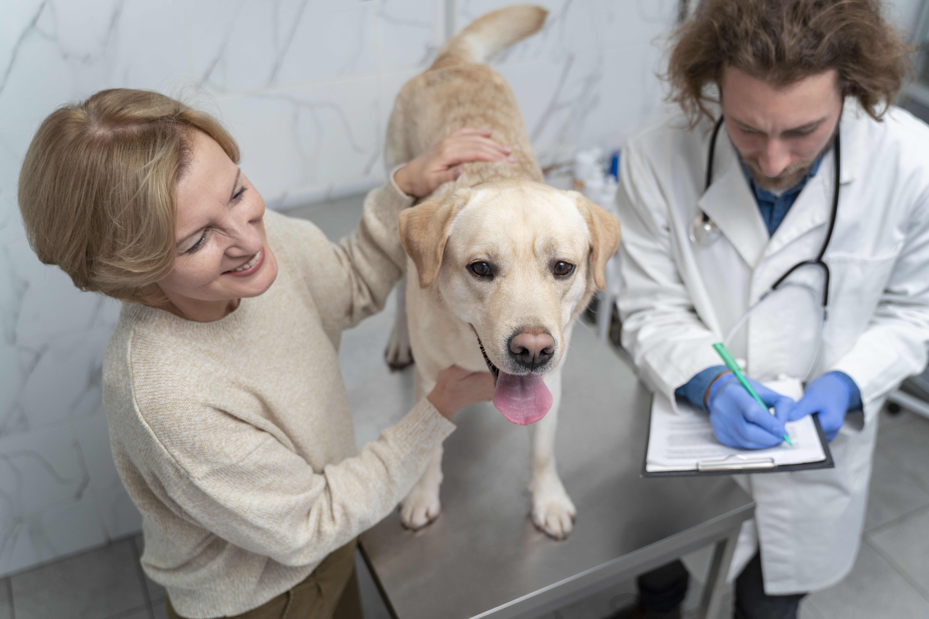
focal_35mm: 32
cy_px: 310
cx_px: 464
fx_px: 826
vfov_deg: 41.1
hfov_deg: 58.7
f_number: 2.8
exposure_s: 1/320
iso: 640
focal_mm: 32
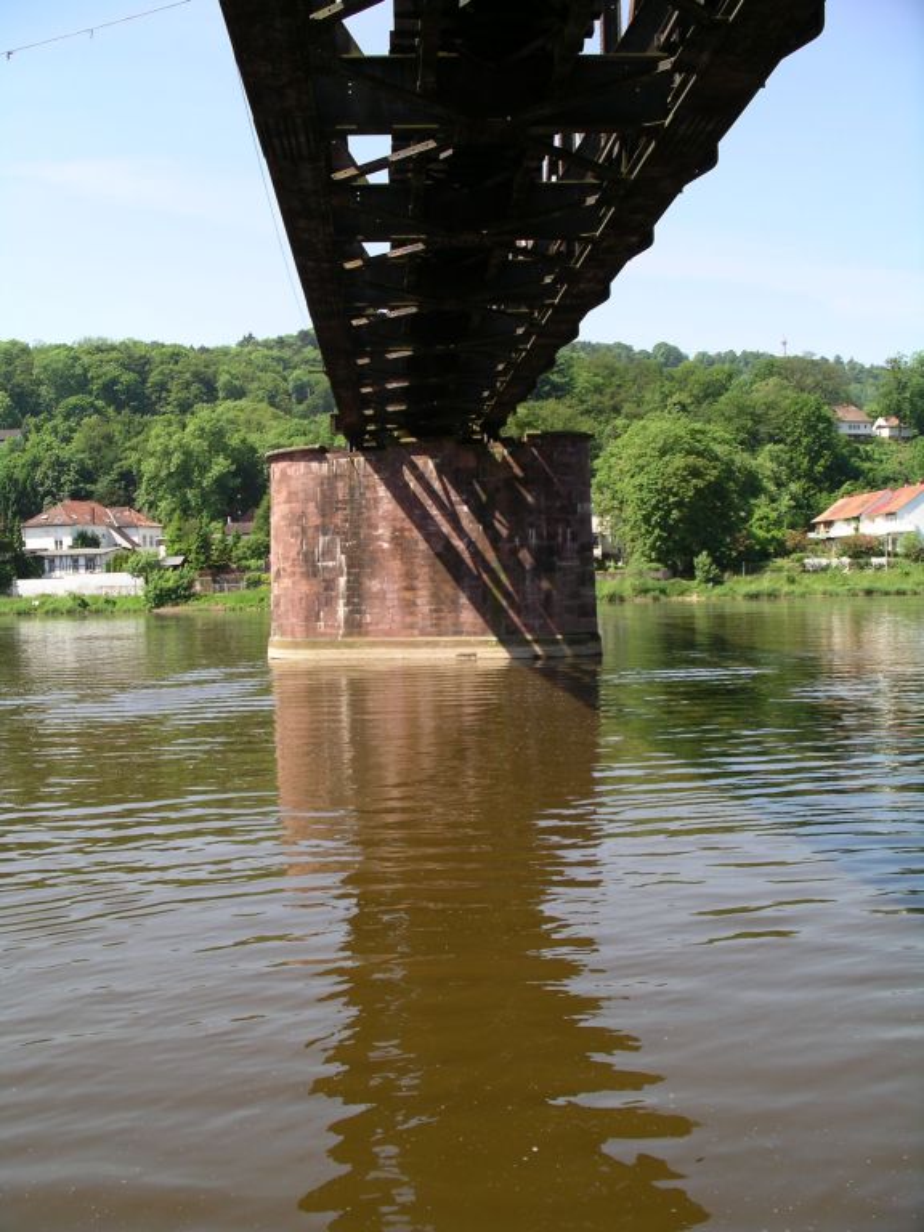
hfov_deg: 38.7
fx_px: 1317
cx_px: 462
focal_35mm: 37
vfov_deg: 50.1
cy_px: 616
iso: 64
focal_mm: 7.8
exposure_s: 1/250
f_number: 4.3
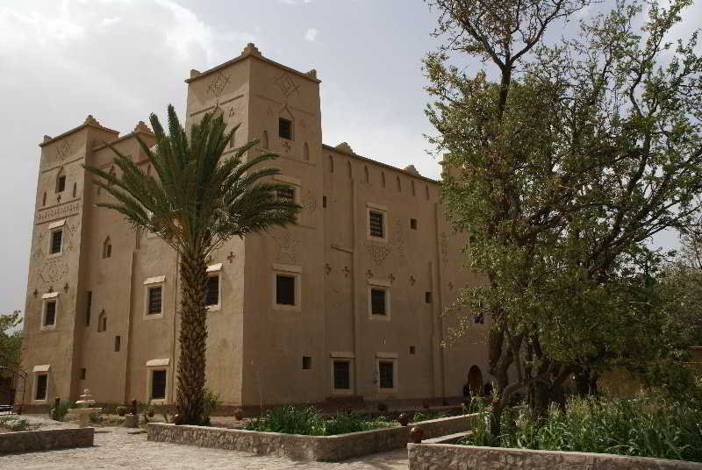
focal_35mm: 36
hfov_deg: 53.1
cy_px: 235
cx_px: 351
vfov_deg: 37.0
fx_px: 703
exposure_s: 1/250
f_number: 10
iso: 100
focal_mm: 24
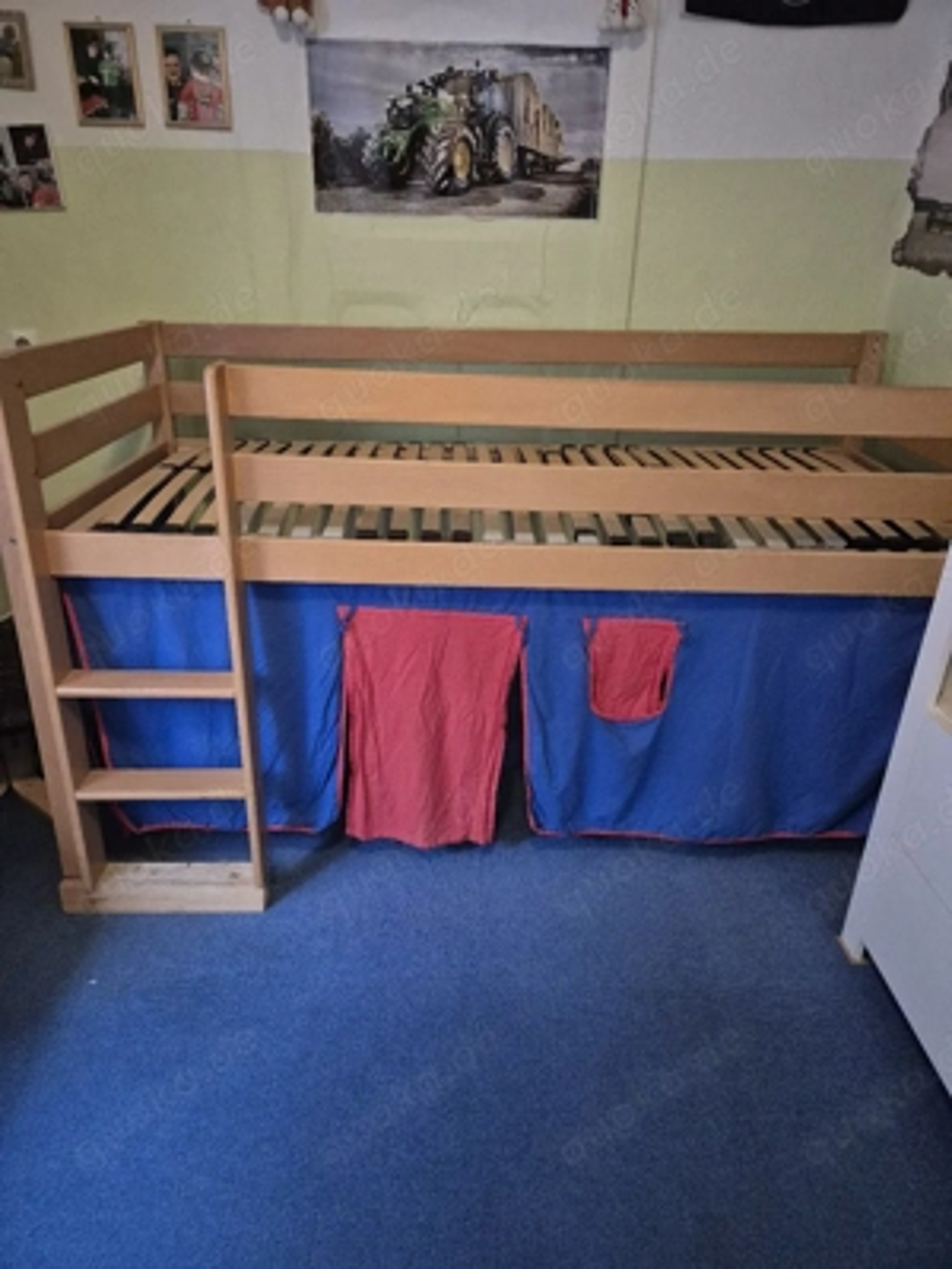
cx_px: 476
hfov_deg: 58.9
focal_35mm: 23
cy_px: 634
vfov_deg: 73.9
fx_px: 843
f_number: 1.8
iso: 1600
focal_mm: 5.4
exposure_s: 1/50
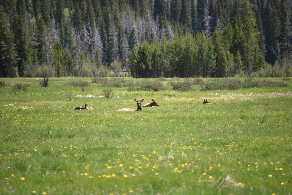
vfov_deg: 4.6
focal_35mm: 300
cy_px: 98
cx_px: 146
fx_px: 2434
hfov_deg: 6.9
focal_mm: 300
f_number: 5.6
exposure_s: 1/640
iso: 220
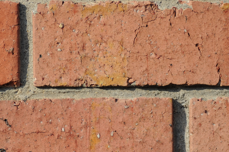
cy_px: 90
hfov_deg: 5.9
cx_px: 97
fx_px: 2218
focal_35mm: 349
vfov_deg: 3.9
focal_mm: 100
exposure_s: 1/2500
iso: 200
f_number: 3
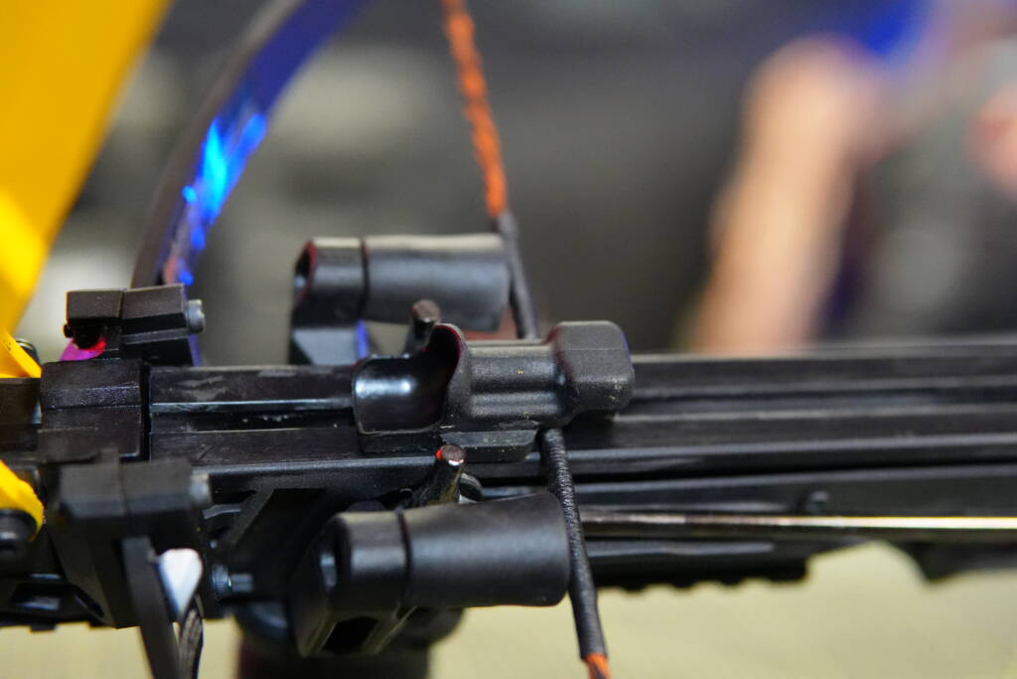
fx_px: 1271
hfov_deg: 43.6
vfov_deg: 29.9
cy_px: 340
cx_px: 508
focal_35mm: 45
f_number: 2
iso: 6400
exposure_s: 1/125
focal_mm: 30
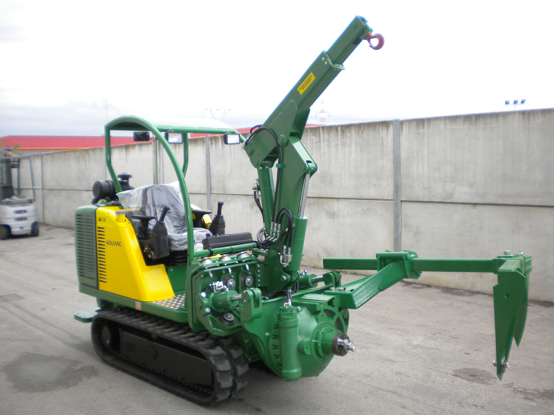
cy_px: 208
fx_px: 560
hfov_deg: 52.6
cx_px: 277
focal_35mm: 35
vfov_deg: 40.7
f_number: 3.1
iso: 113
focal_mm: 6.3
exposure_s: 1/207
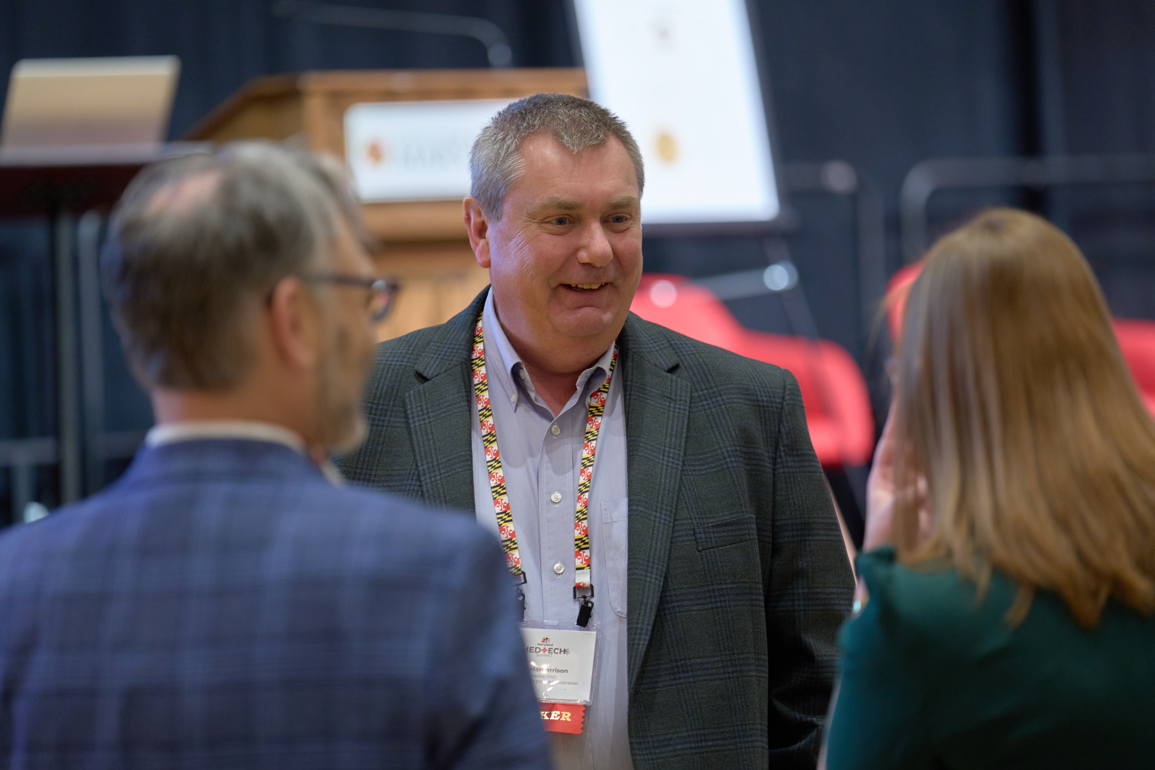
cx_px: 570
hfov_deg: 11.5
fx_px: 5710
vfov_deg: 7.7
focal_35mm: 178
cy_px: 375
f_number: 2.8
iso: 1600
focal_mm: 168
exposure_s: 1/80
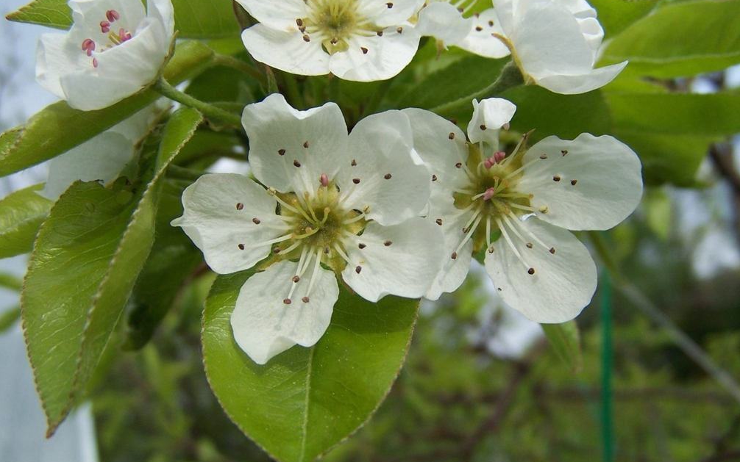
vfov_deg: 31.2
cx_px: 376
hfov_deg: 48.2
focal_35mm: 41
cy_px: 203
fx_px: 827
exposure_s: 1/800
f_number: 2.8
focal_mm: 6.3
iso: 80
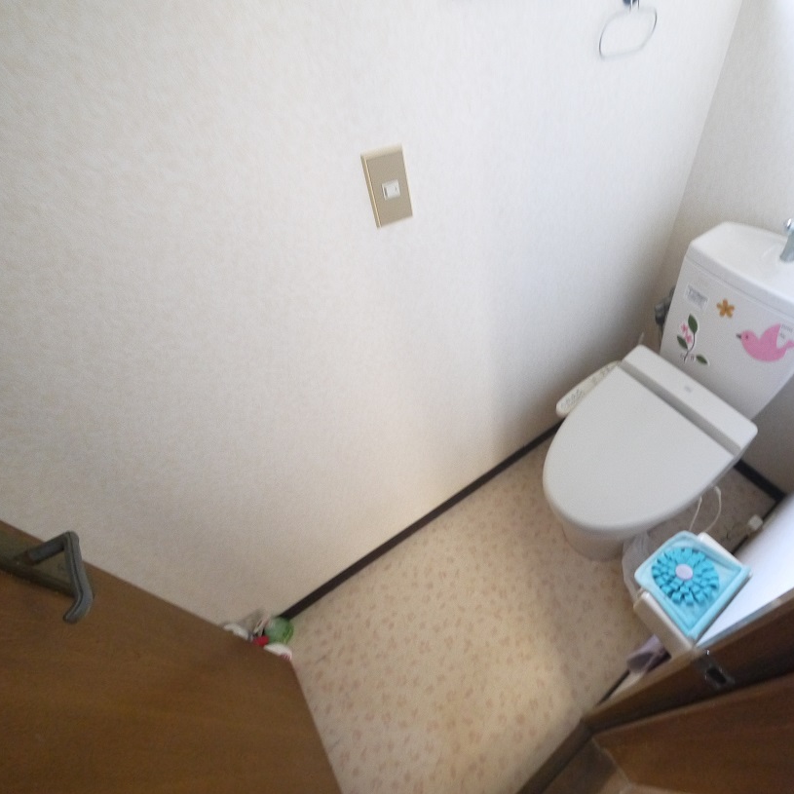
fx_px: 441
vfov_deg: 84.0
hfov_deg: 81.4
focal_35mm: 17
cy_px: 394
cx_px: 522
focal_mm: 7
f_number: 4
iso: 1600
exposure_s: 1/20
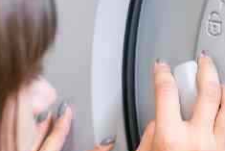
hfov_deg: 7.3
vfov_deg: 4.9
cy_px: 196
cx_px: 178
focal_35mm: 281
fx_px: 1757
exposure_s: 1/125
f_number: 2.2
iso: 320
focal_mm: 55
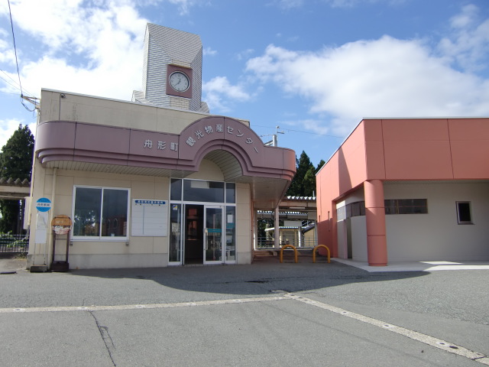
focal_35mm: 28
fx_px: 396
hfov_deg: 63.4
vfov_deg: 49.7
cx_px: 244
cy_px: 184
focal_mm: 4.9
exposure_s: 1/200
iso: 64
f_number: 7
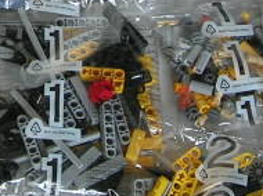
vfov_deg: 7.1
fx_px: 1556
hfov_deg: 9.6
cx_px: -3
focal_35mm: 205
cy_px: -75
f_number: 2.8
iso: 64
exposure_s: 1/15.2
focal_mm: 7.8
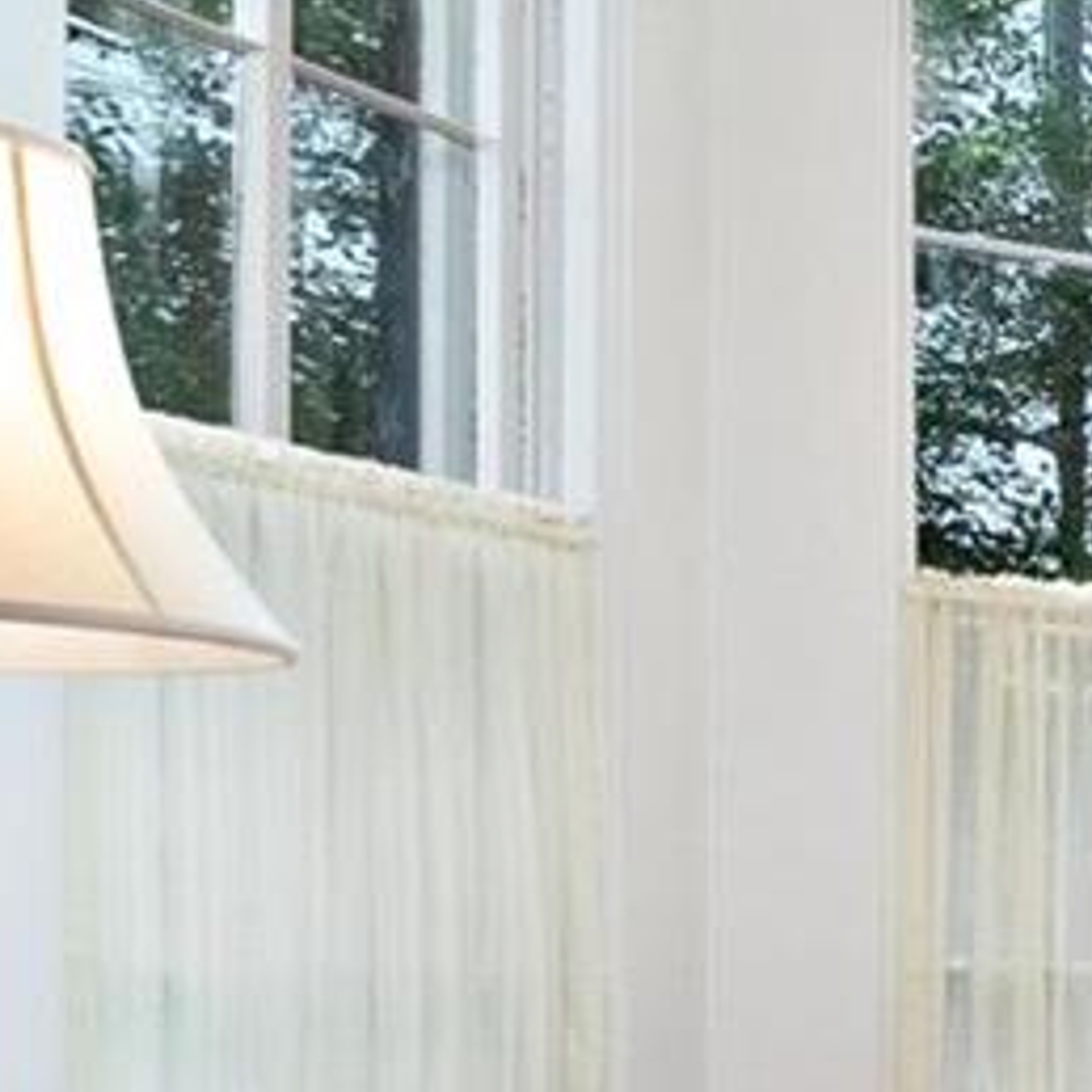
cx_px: 3065
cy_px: 1079
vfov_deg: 20.0
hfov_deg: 12.3
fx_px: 2998
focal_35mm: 84
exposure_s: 1/200
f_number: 7.1
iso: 400
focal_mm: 8
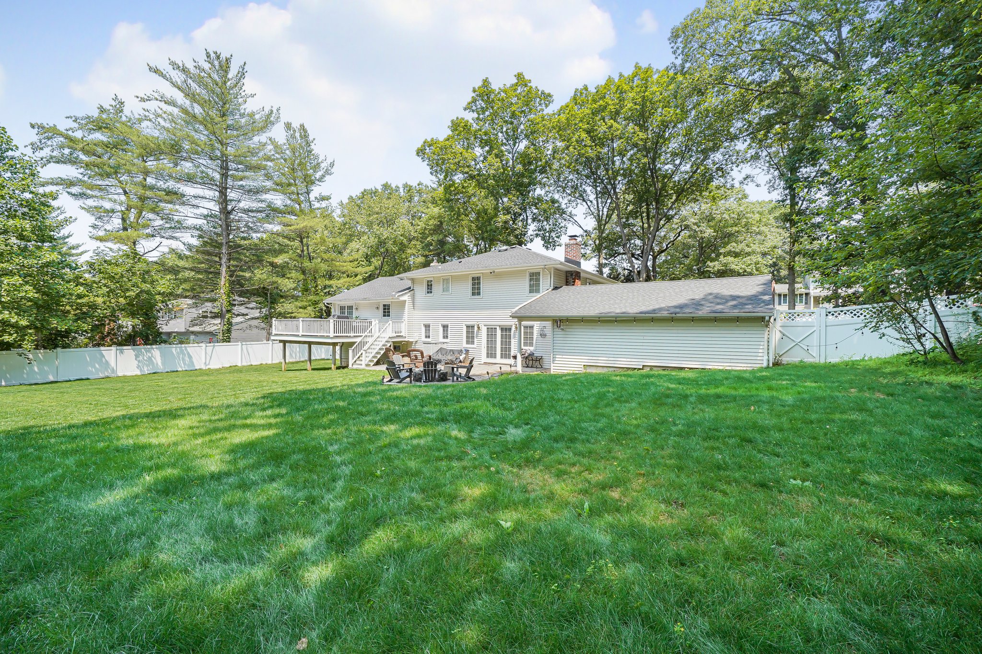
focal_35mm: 14
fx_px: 382
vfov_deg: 81.2
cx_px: 491
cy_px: 327
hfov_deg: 104.3
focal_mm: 14
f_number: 10
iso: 320
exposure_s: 1/125
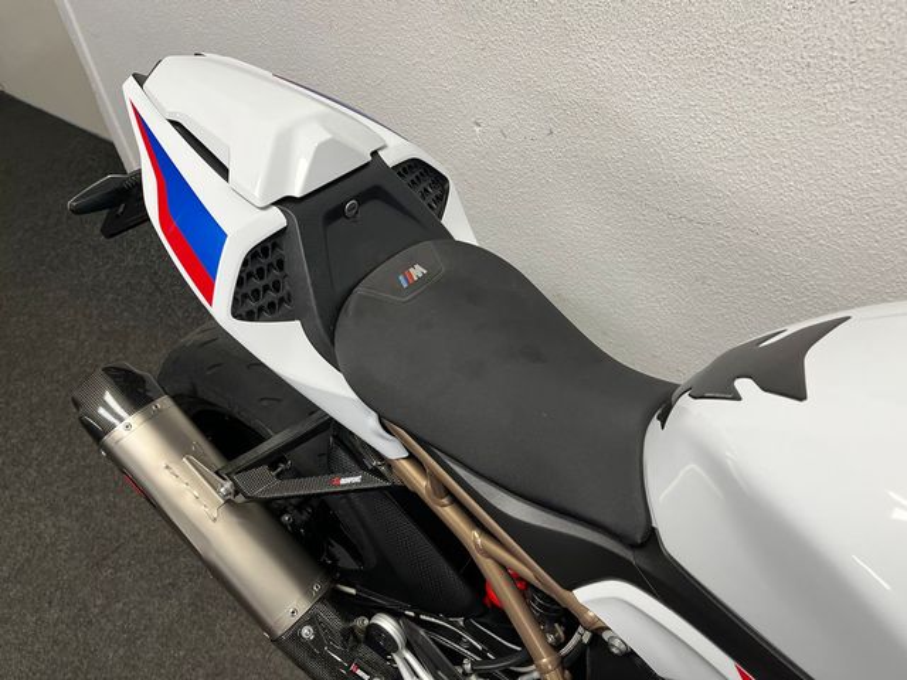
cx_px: 454
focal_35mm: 26
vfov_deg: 53.1
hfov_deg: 67.3
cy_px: 340
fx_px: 681
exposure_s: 1/100
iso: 125
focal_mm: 5.1
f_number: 1.6
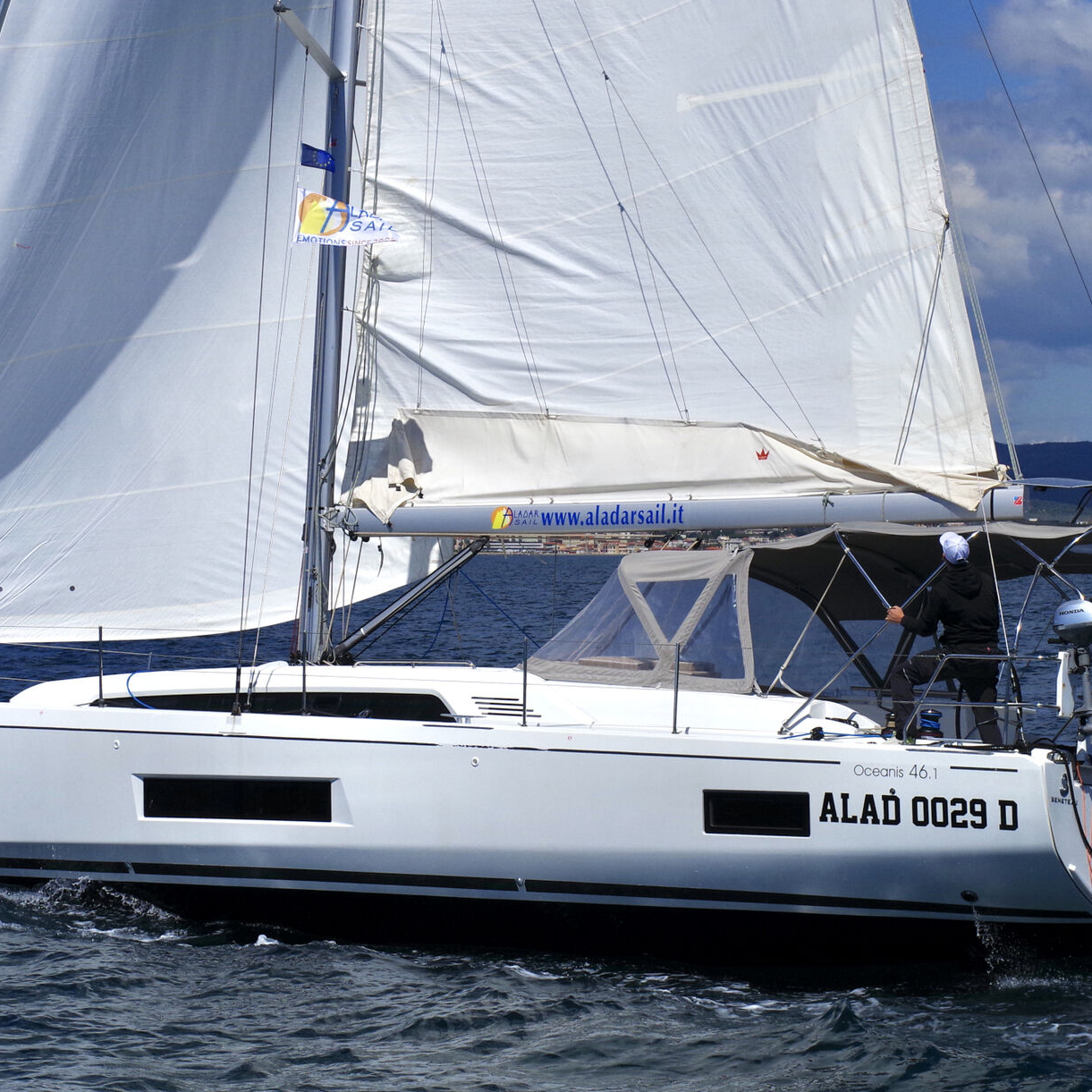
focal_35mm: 111
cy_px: 536
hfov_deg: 15.7
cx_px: 497
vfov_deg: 15.7
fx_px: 3951
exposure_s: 1/1600
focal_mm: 53
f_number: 11
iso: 200
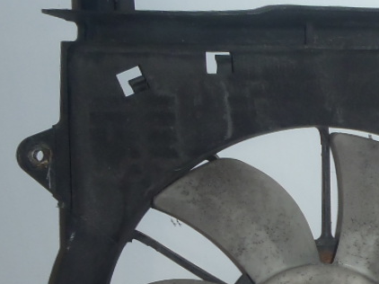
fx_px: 930
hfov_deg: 20.5
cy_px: 315
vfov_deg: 16.8
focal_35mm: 85
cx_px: 524
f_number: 3.9
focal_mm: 5
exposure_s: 1/30
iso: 100
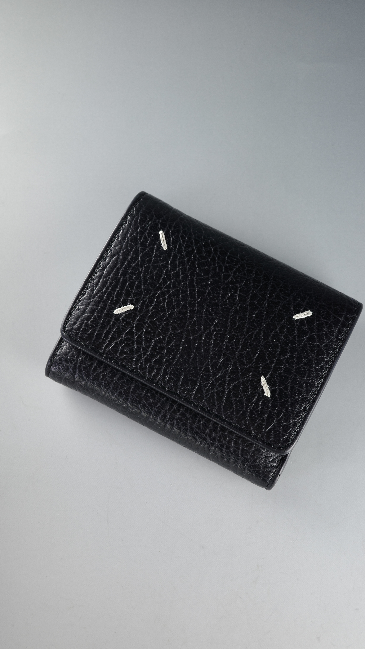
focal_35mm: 42
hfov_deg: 28.3
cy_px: 325
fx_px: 723
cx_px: 203
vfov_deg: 48.4
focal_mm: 26
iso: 100
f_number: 4.5
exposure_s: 1/25
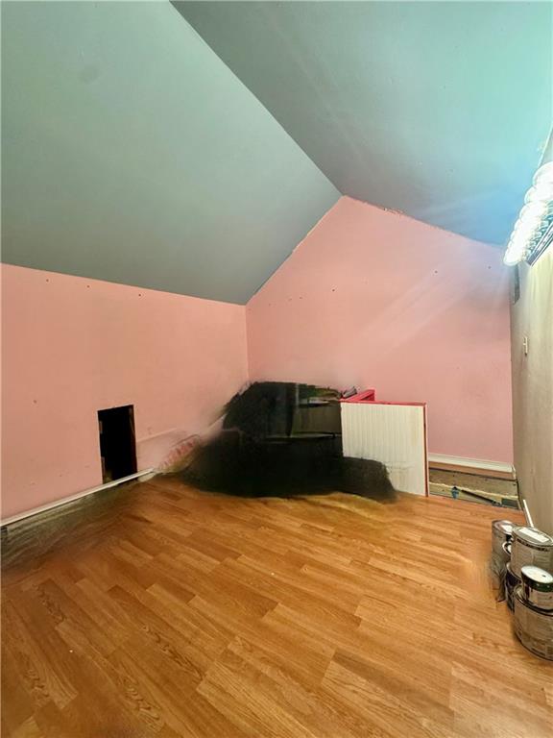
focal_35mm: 14
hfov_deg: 85.7
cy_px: 369
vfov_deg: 102.1
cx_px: 276
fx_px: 298
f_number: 2.2
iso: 320
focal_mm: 2.22
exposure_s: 1/60
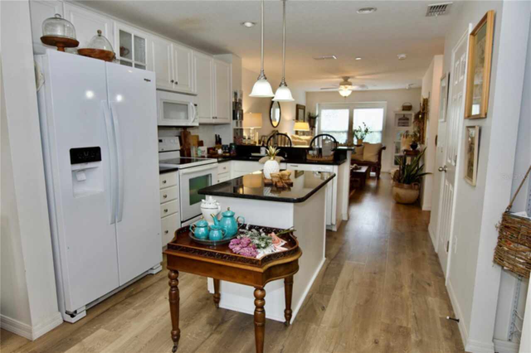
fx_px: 310
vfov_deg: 59.4
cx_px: 266
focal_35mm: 21
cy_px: 176
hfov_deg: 81.2
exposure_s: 1/60
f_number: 4
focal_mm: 14
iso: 250
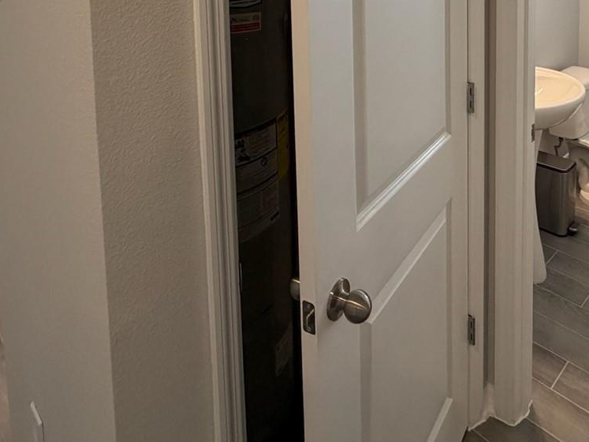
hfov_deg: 58.4
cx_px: 401
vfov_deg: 39.5
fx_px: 510
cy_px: -27
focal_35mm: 30
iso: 250
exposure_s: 1/120
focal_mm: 2.22
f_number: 2.2
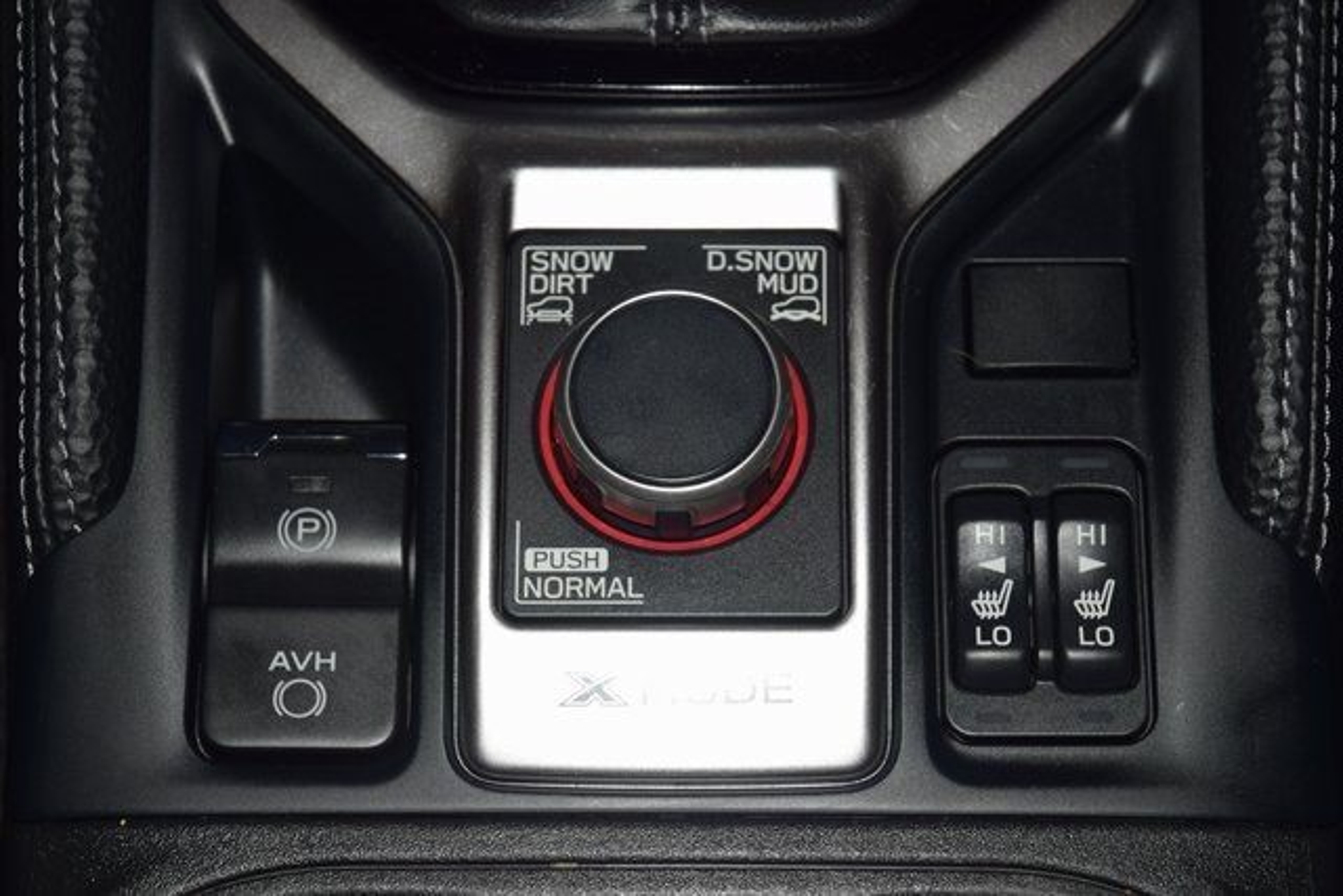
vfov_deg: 13.0
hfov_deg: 19.5
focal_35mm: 105
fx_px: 3918
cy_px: 448
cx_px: 672
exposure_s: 1/125
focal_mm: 70
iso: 100
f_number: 8
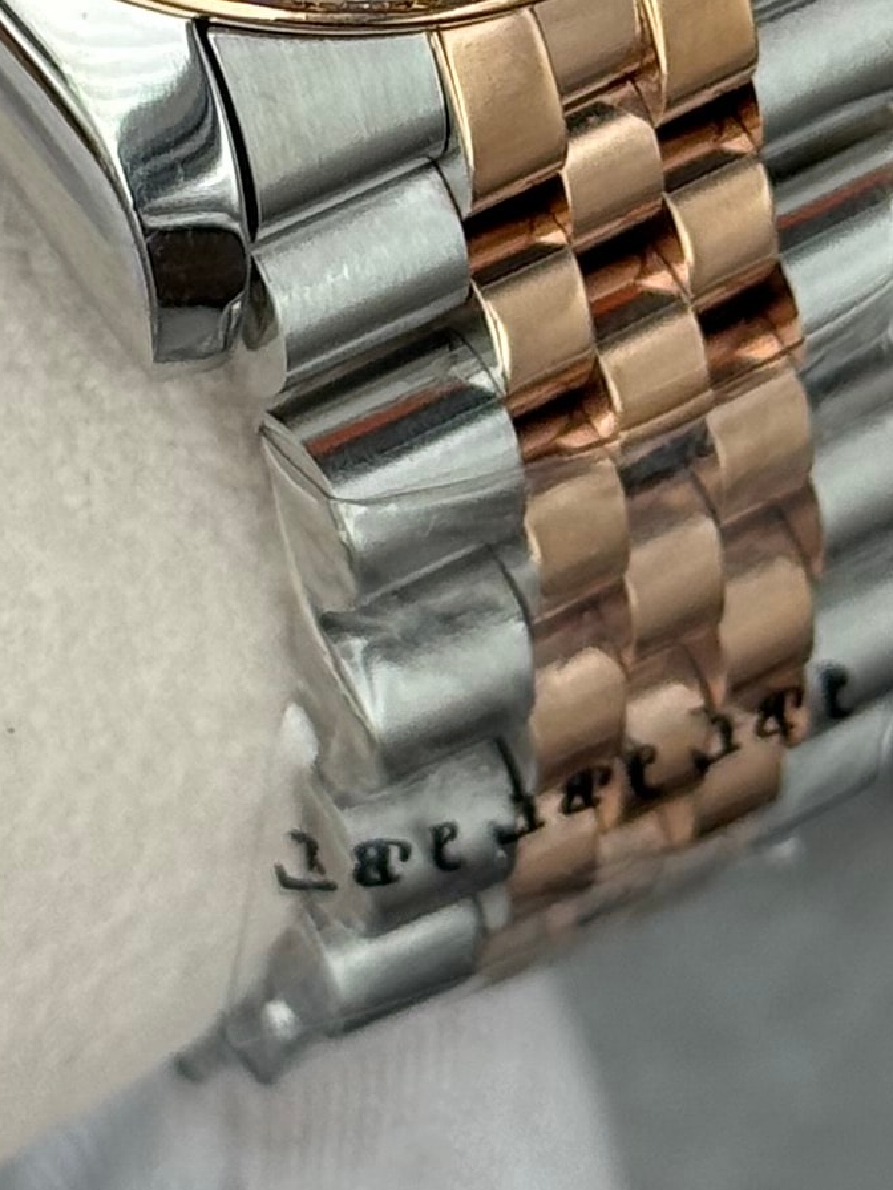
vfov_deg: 9.0
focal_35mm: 216
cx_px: 248
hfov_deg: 6.9
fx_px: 7430
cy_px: -490
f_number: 1.78
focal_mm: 6.76
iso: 64
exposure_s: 1/906
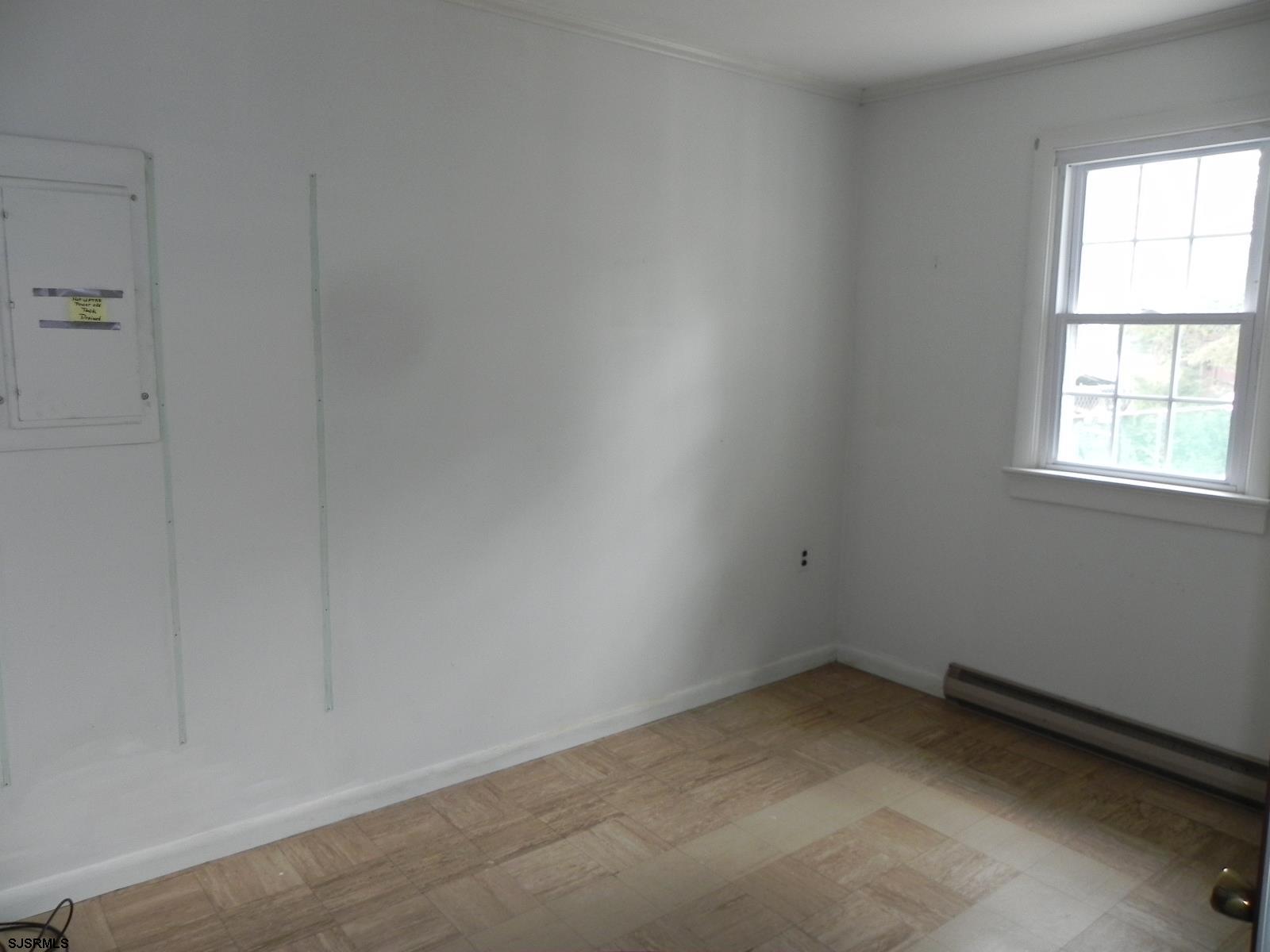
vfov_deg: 53.1
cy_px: 476
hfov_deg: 67.3
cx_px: 635
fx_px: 954
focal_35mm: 26
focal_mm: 4.6
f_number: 2.8
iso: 200
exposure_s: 1/30
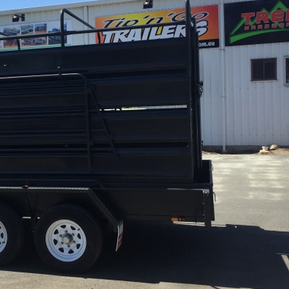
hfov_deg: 31.1
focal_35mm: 53
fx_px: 501
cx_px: 43
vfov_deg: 32.1
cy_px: 114
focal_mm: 4.15
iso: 32
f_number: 2.2
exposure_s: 1/1412
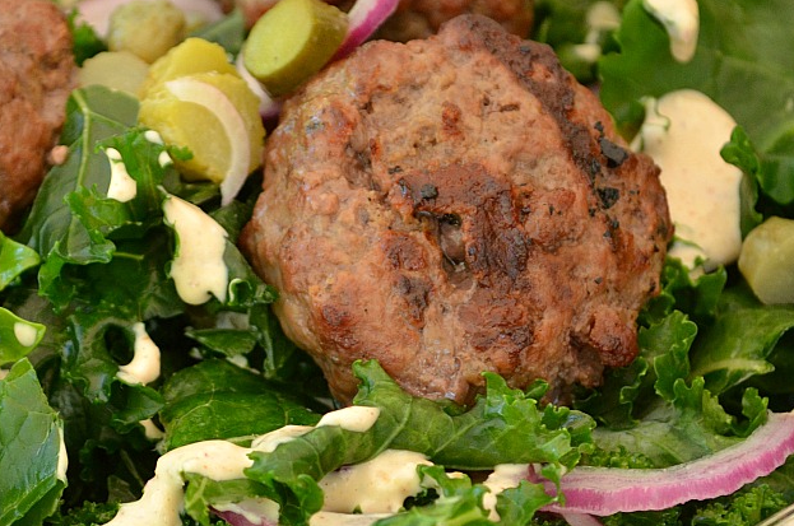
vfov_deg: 8.6
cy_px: 302
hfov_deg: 12.9
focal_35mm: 159
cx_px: 164
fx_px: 3500
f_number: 6.3
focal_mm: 55
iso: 640
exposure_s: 1/80
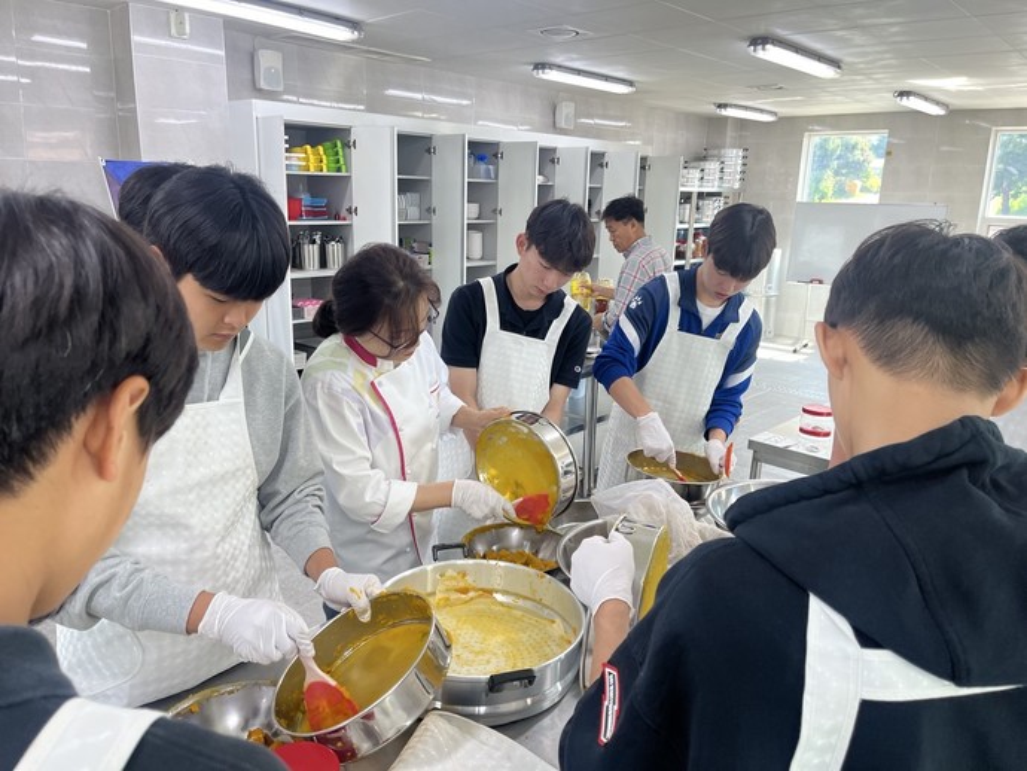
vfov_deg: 53.1
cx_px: 514
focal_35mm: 26
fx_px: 772
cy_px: 386
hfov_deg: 67.3
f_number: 1.6
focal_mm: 5.1
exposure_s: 1/120
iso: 64
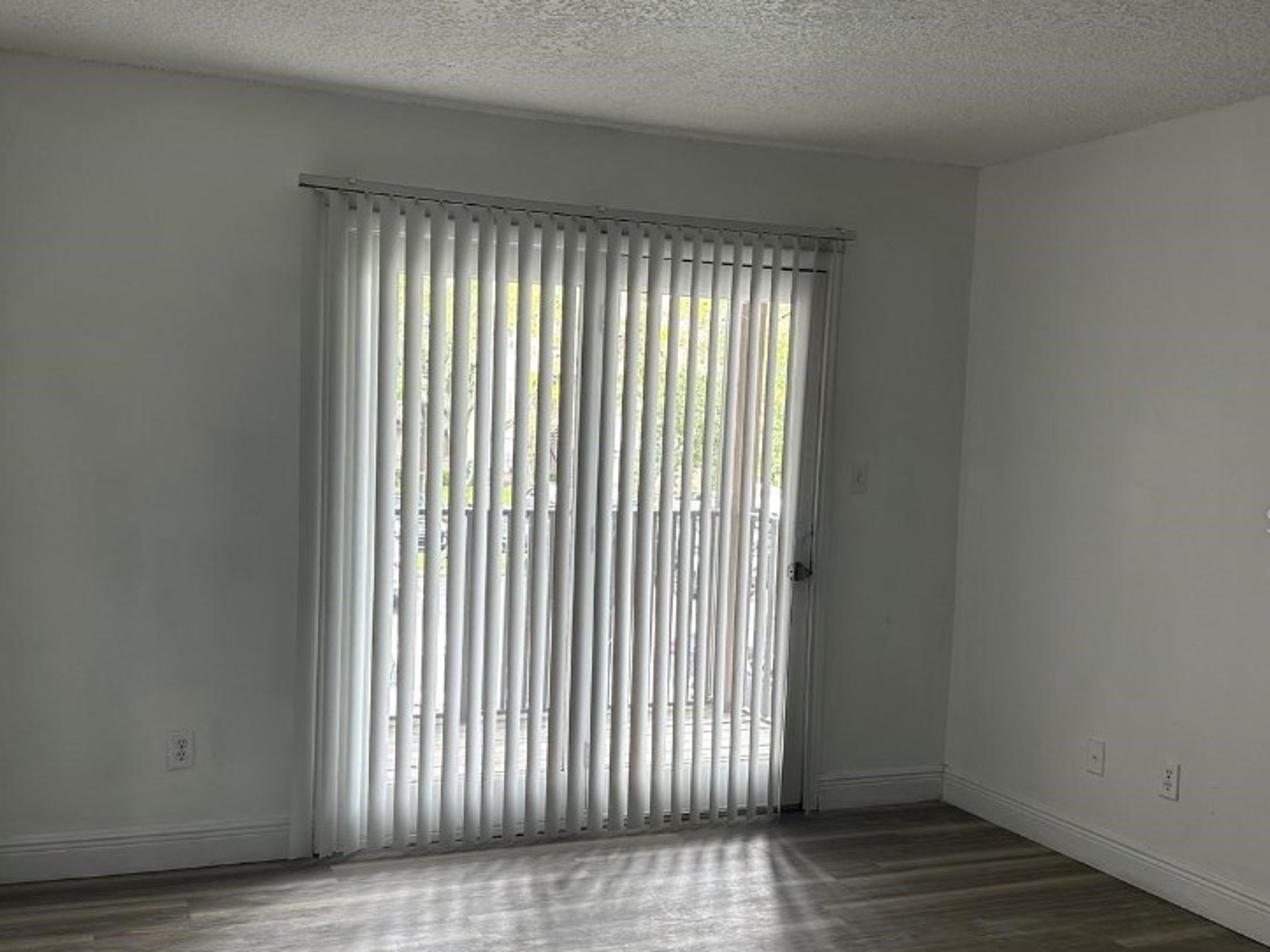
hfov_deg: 53.7
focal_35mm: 34
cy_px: 520
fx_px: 1247
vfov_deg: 41.7
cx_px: 532
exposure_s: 1/121
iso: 125
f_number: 1.78
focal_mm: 6.86
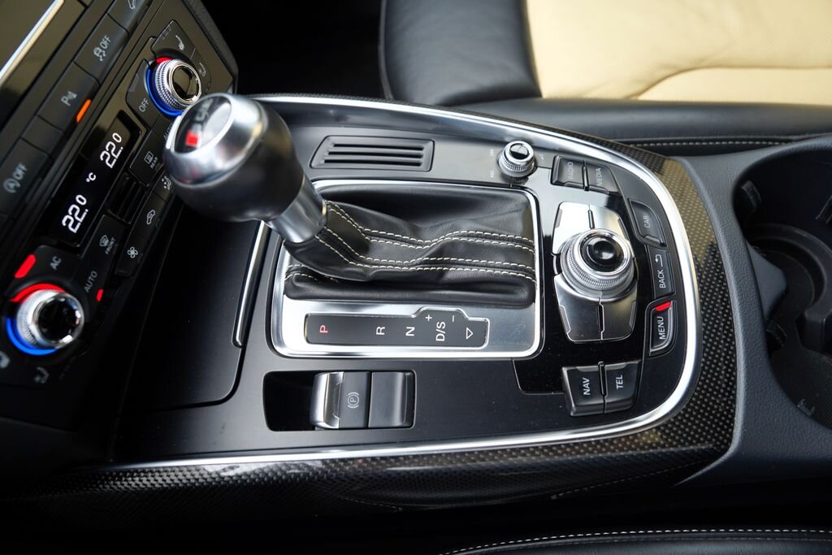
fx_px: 555
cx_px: 416
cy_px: 278
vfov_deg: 53.1
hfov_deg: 73.7
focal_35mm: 24
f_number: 4.5
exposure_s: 1/80
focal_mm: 24
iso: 100
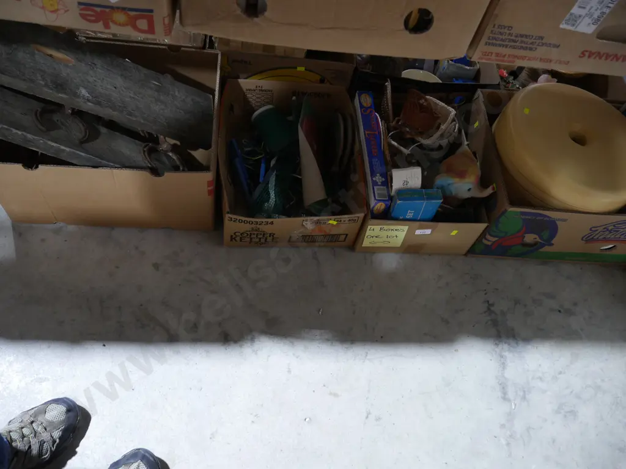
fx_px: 506
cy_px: 234
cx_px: 313
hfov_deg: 63.4
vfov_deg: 49.7
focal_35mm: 28
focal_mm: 14
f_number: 3.5
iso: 1250
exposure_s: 1/60
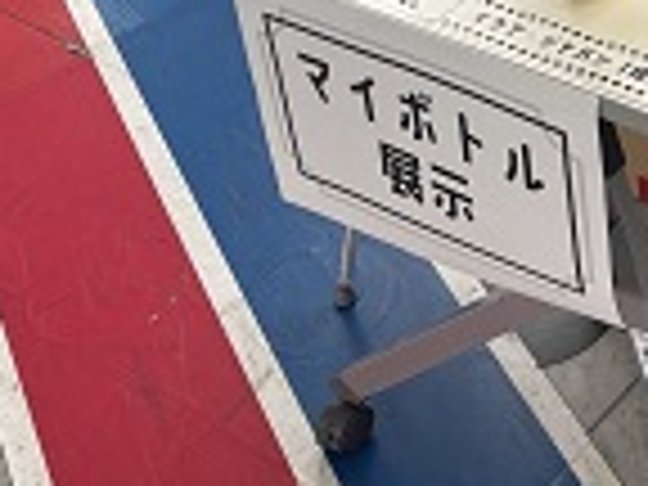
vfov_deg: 19.9
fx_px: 1348
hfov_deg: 24.3
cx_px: 792
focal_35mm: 72
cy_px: 22
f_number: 1.6
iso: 100
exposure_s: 1/60
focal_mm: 5.96
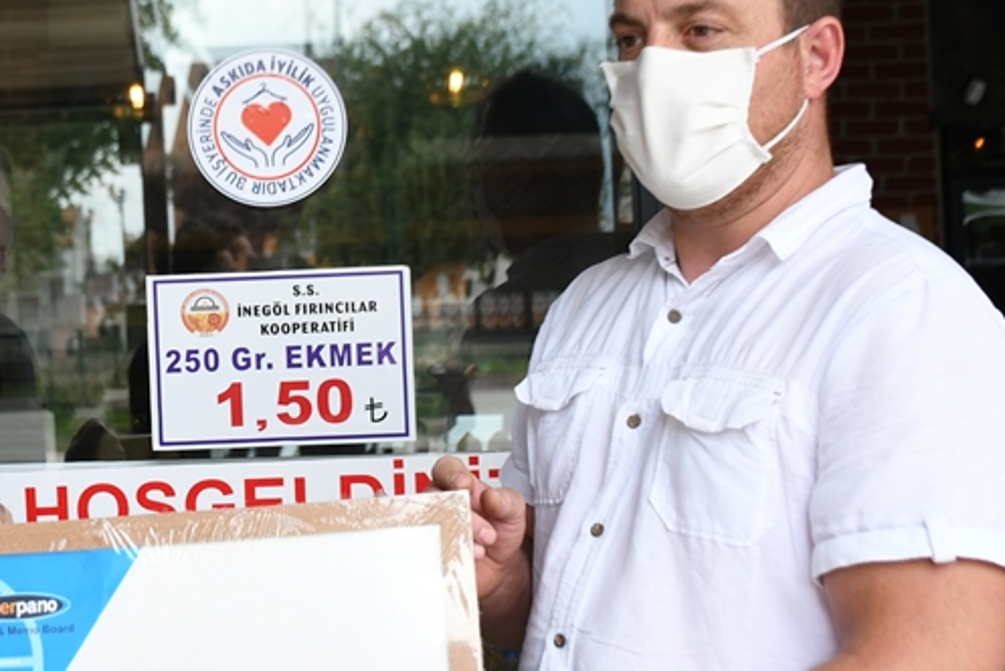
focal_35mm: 70
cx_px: 200
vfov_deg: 19.5
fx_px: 1955
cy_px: 341
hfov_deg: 28.2
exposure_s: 1/160
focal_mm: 23
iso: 200
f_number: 3.8
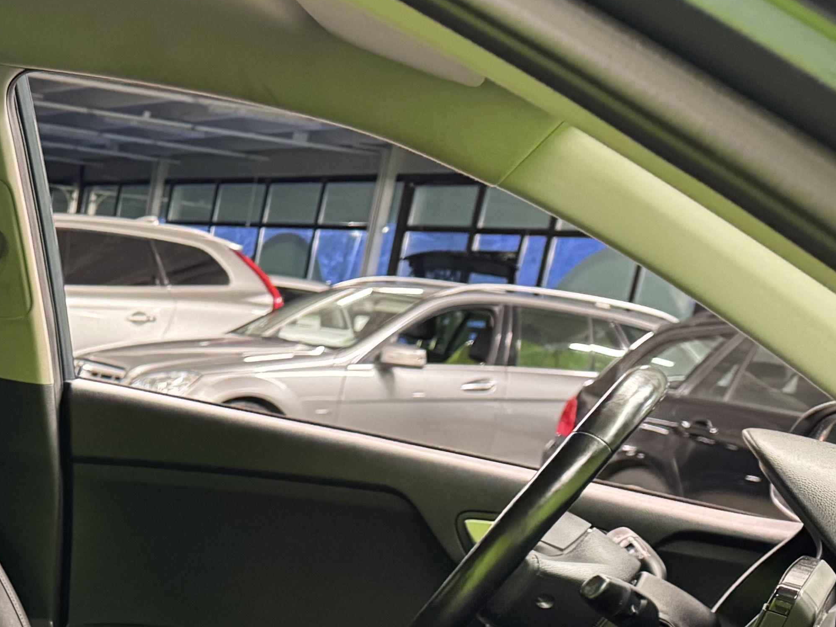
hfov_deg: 24.9
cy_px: 794
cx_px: -210
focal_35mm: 69
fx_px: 1666
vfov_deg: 19.7
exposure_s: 1/33
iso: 640
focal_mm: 6.76
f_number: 1.78
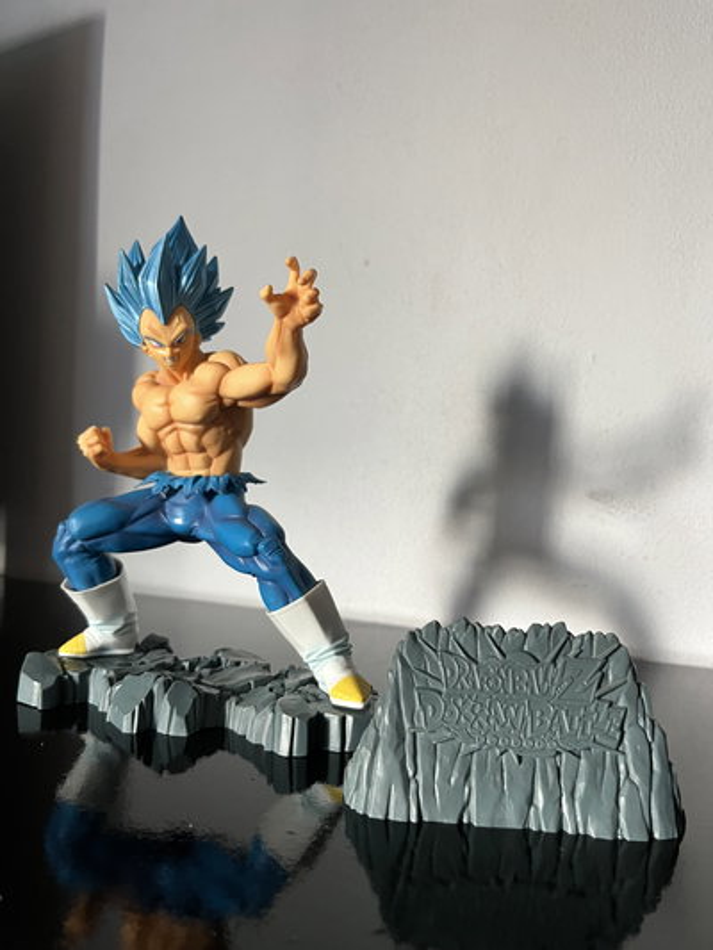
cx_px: 356
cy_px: 475
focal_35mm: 26
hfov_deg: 53.1
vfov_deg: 67.3
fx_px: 714
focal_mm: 5.1
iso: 200
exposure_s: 1/49
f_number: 1.6
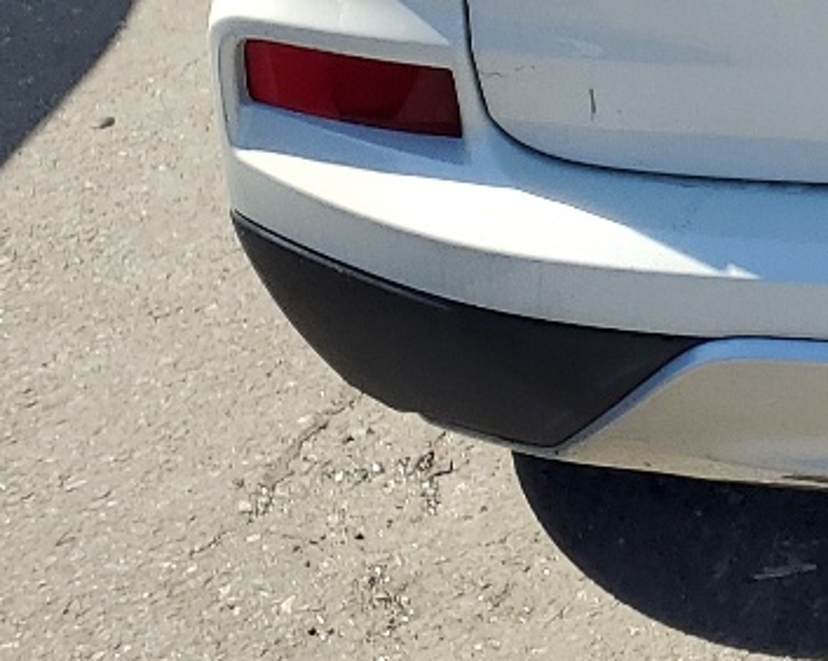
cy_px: -471
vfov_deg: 12.4
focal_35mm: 115
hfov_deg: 14.5
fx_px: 2817
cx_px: 1534
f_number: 1.5
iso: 50
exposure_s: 1/2000
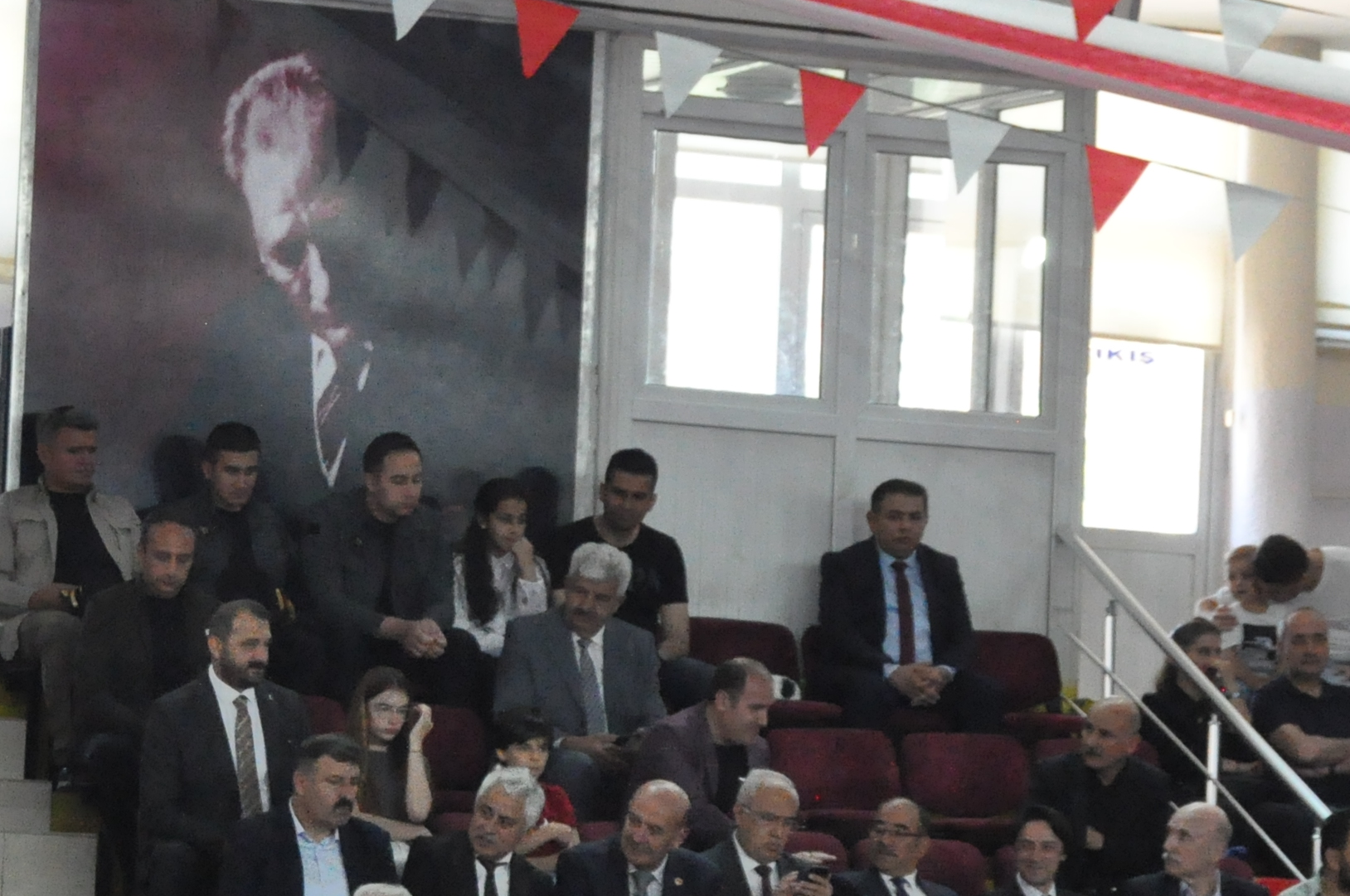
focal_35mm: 217
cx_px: 146
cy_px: 856
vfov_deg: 6.3
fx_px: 8139
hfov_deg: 9.4
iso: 3200
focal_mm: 55
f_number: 6.3
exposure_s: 1/200
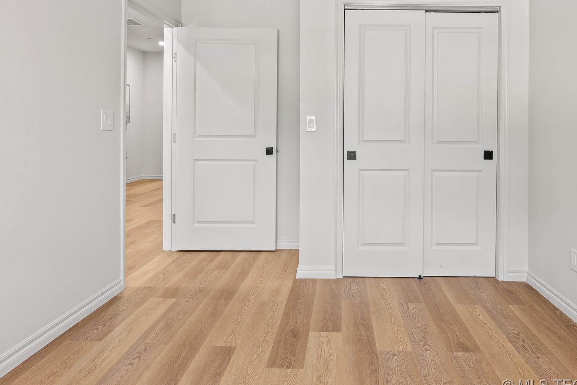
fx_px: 401
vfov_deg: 50.5
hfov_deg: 71.1
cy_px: 133
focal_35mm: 25
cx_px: 330
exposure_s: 1/6
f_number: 10
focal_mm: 18
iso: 640
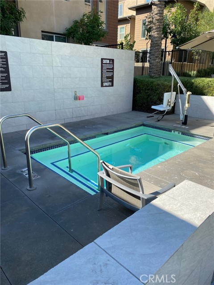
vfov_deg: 67.3
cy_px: 142
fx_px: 214
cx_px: 107
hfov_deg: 53.1
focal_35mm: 26
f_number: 1.8
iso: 32
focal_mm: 4.25
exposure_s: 1/1206
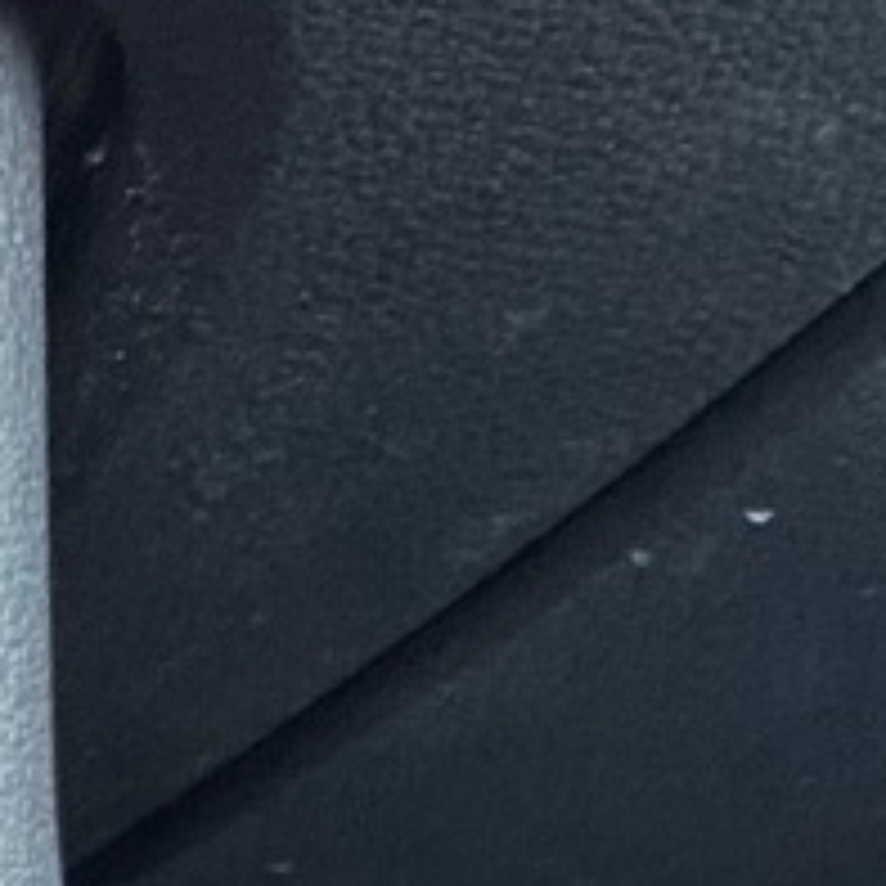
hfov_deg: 7.9
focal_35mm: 168
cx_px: -2289
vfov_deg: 10.1
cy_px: 1358
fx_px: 4865
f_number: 1.8
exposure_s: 1/25
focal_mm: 4.25
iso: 400
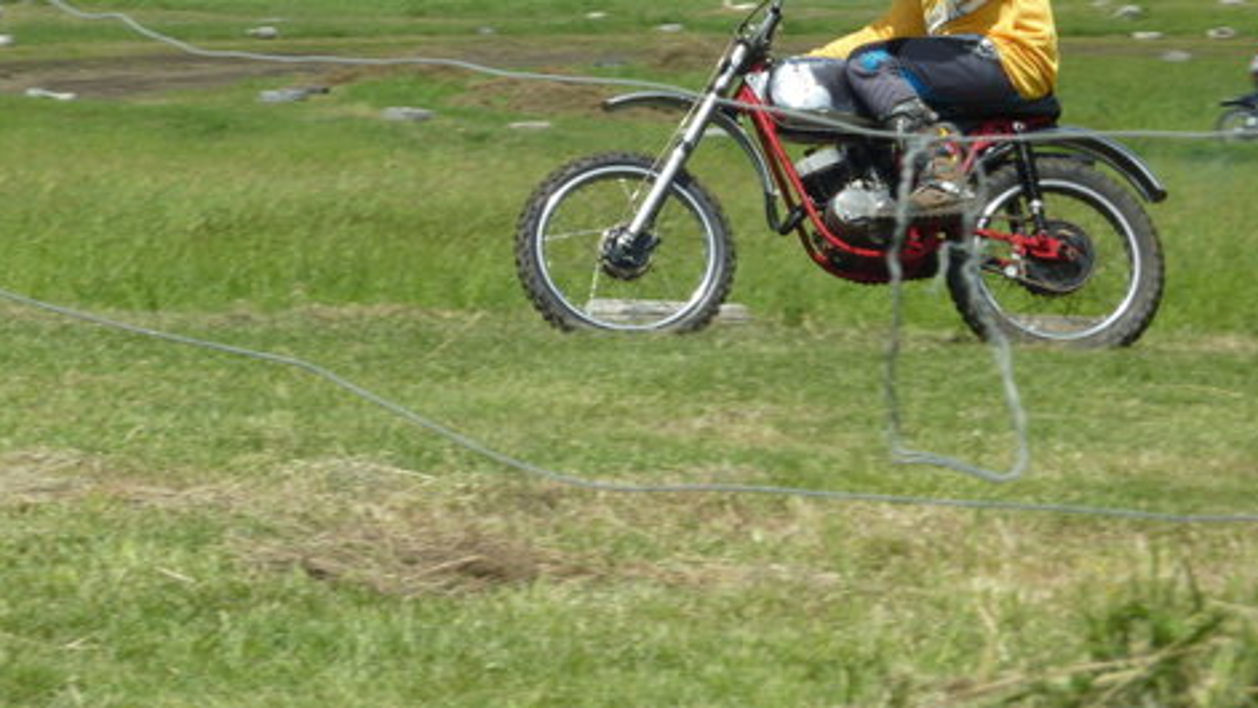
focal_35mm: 190
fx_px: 6338
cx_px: 497
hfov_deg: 11.3
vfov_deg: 6.4
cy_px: 131
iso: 80
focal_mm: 22.5
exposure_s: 1/500
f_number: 5.6
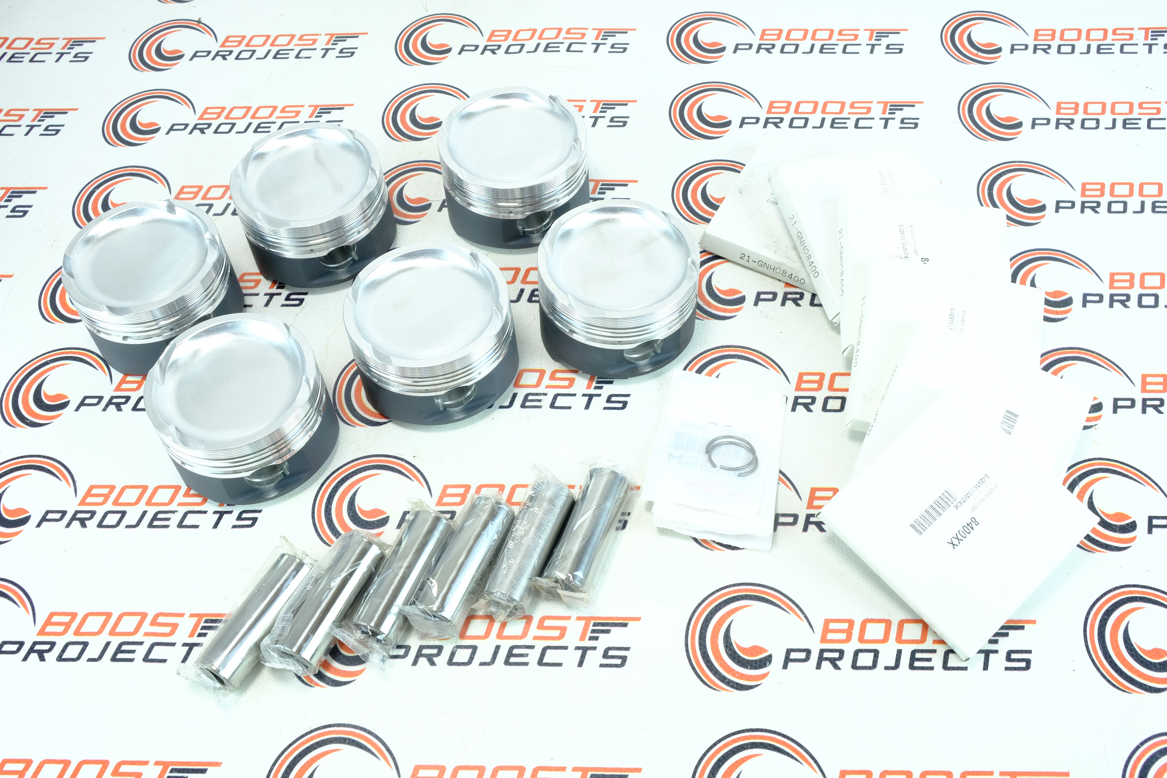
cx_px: 584
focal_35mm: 36
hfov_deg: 53.1
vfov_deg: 36.9
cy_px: 389
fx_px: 1167
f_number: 13
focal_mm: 24.3
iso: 800
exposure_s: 1/10
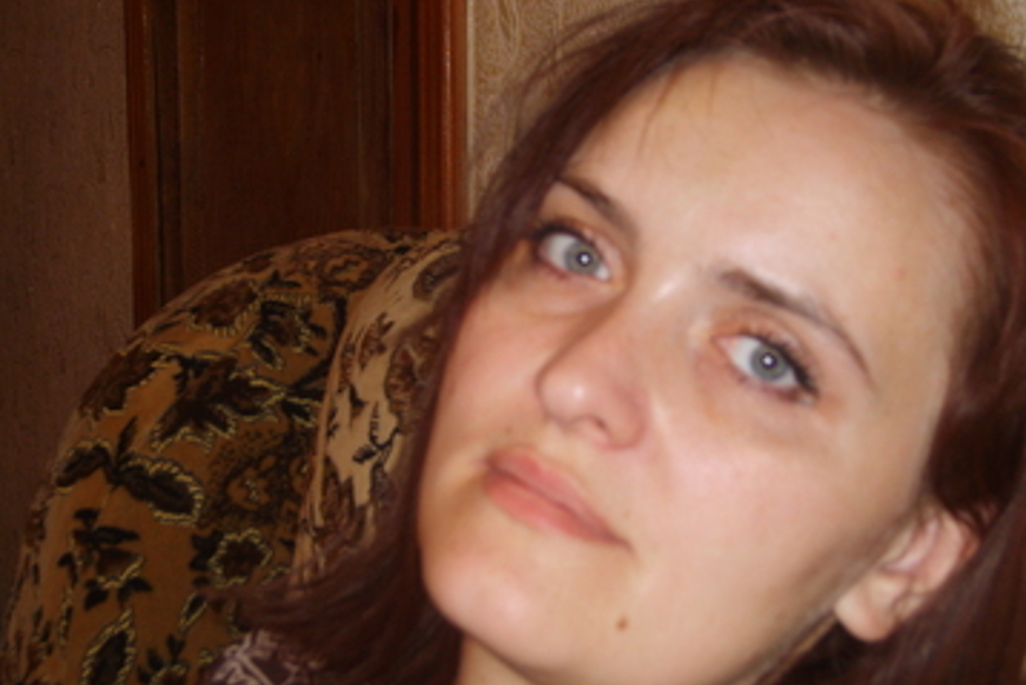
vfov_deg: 16.9
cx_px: 562
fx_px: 2309
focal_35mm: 81
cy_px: 375
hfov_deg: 25.0
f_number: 3.8
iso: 100
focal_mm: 13
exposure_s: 1/45
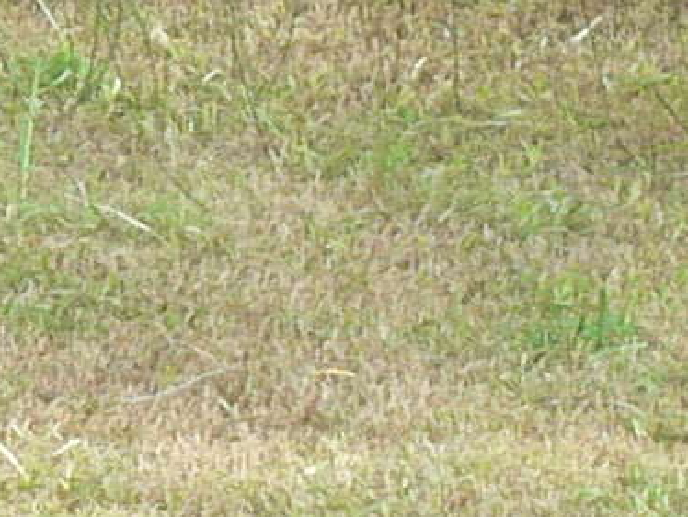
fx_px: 17959
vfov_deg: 1.6
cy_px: -914
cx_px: 933
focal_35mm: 903
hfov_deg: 2.2
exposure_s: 1/100
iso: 80
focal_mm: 22.1
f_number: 3.2
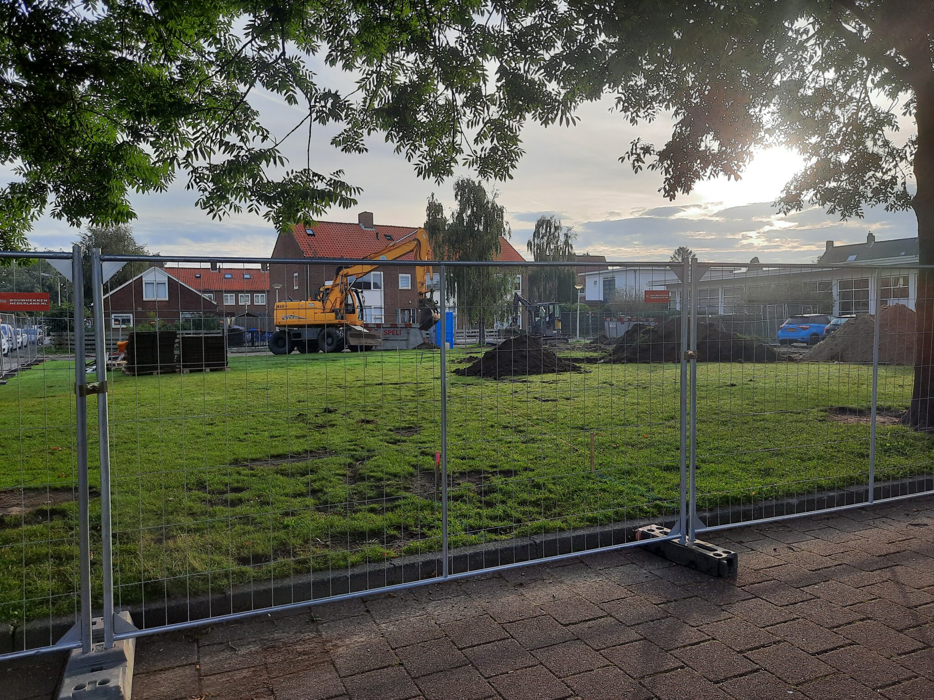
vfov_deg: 54.9
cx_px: 467
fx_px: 675
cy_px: 350
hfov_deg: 69.4
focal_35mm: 25
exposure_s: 1/391
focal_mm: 4.6
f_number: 2
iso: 32
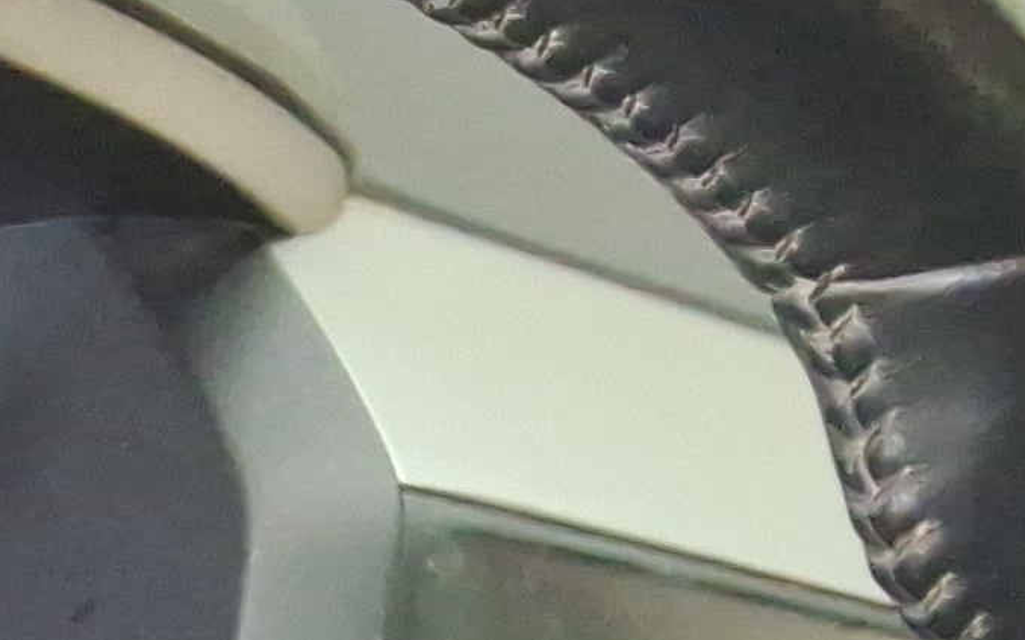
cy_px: 1692
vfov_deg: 8.2
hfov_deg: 12.7
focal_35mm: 143
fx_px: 3994
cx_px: -1067
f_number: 1.9
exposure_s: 1/40
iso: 147
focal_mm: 2.91
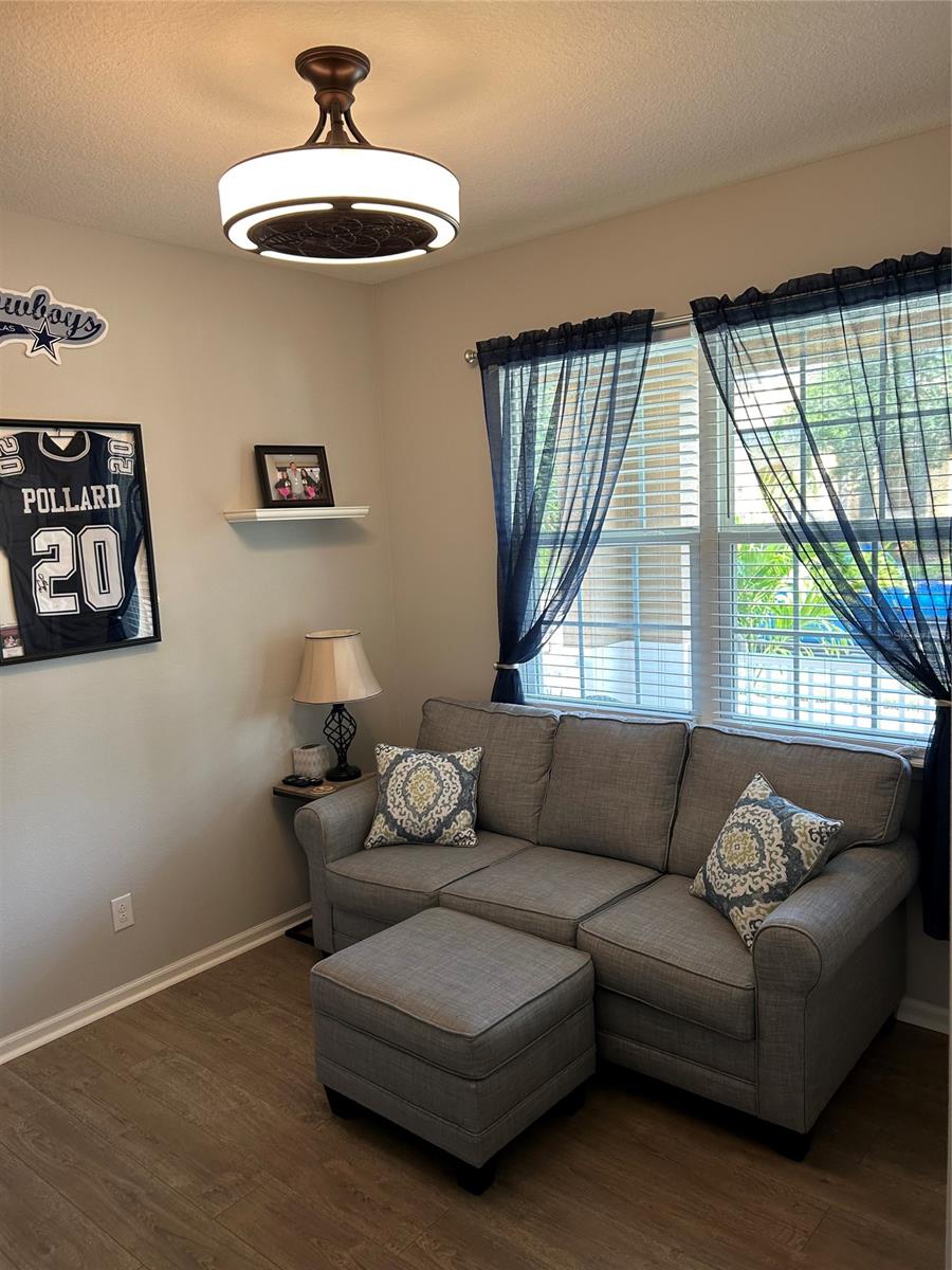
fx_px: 953
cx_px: 476
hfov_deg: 53.1
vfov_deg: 67.3
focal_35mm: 26
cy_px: 635
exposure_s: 1/60
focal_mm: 5.7
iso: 80
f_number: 1.5
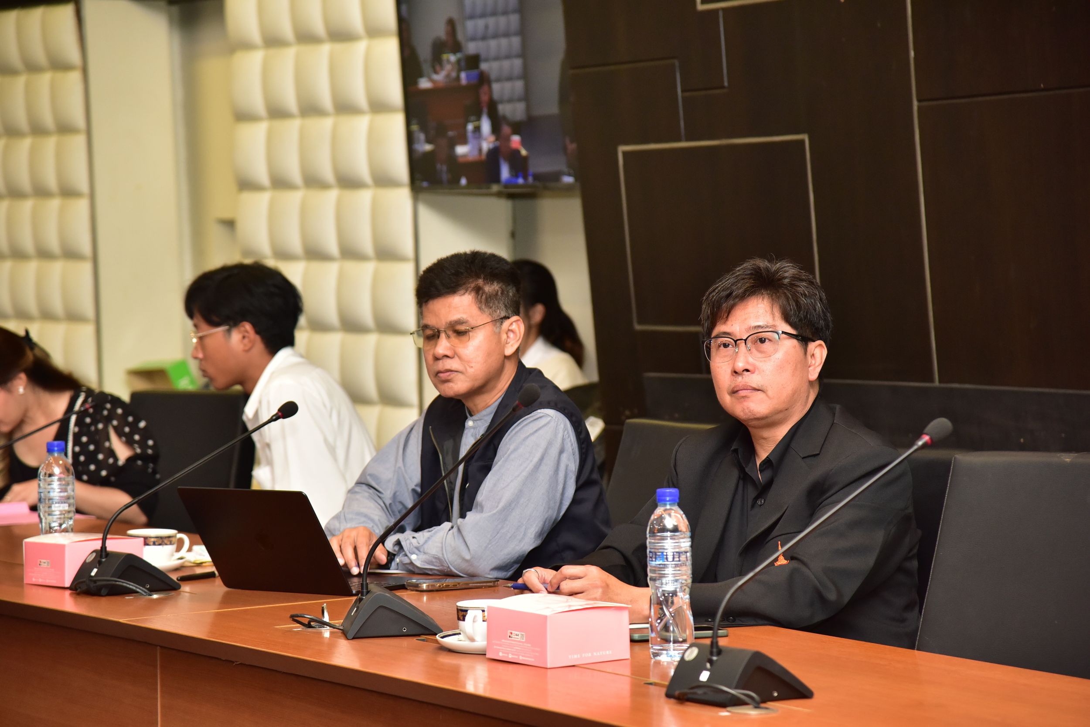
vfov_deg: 11.4
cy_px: 364
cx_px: 545
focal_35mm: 120
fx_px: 3634
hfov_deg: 17.1
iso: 2000
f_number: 5
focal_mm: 120
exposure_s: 1/100
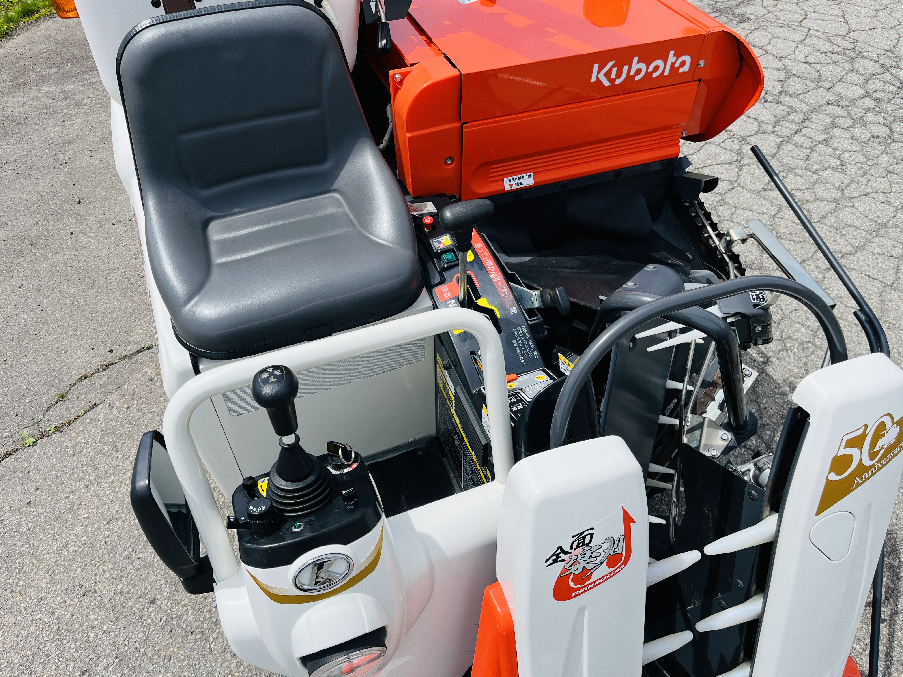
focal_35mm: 26
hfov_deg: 67.3
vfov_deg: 53.1
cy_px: 338
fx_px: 678
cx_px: 452
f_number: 1.6
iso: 50
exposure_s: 1/3413
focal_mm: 5.1
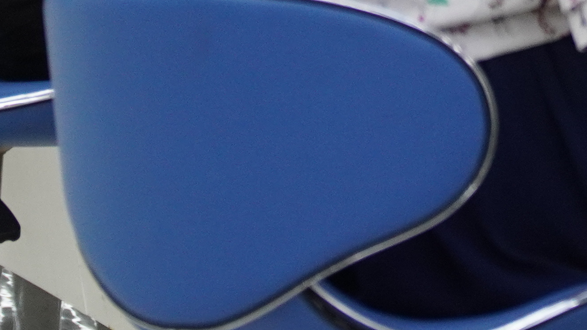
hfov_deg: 4.3
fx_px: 7781
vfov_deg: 2.4
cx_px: 645
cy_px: -488
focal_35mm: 500
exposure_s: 1/125
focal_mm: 70
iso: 800
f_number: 2.8
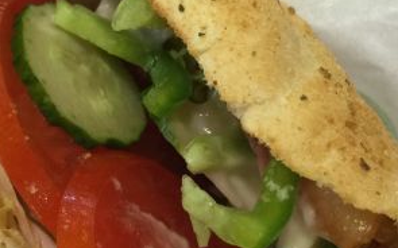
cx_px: 149
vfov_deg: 17.8
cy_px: 135
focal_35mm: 73
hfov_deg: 28.1
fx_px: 791
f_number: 2.2
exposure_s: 1/17
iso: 125
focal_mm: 4.15
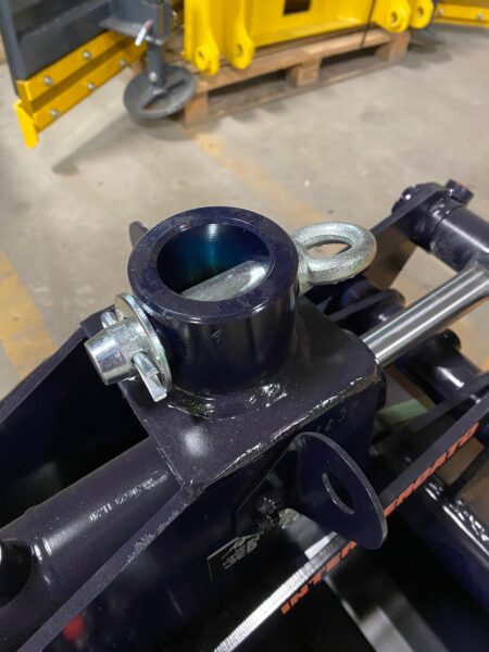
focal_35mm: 26
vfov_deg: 67.3
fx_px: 490
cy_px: 326
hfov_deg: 53.1
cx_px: 244
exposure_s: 1/25
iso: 500
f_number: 1.8
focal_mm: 4.25
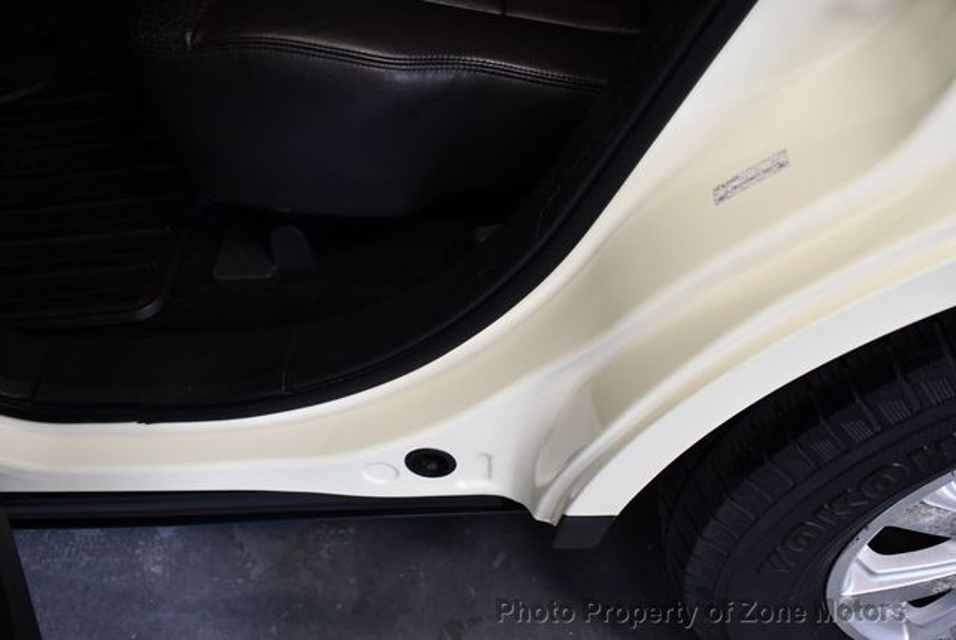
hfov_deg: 53.1
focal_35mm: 36
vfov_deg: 36.9
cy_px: 320
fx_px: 957
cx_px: 478
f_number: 3.5
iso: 1000
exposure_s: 1/125
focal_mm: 18
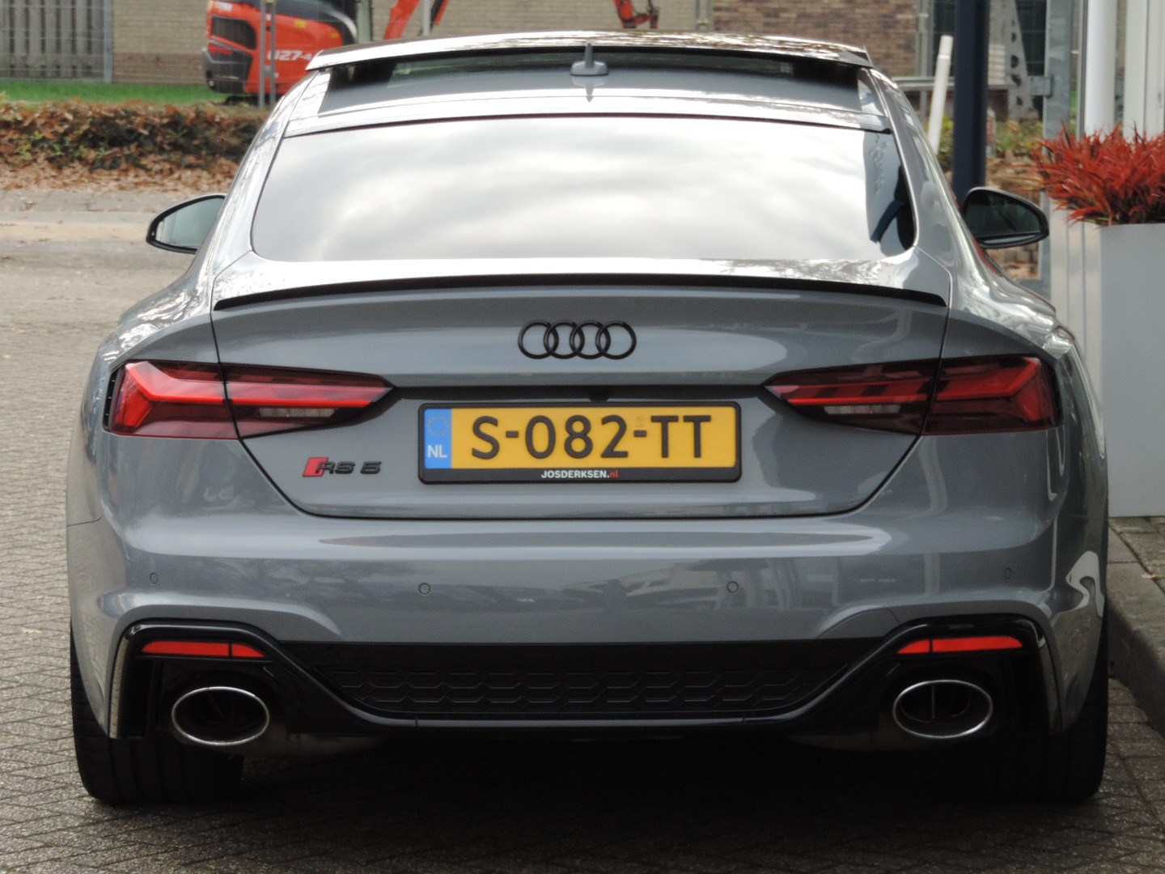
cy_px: 437
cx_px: 582
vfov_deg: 11.0
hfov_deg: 14.6
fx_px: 4543
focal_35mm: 135
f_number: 4.3
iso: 400
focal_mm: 24
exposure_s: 1/400
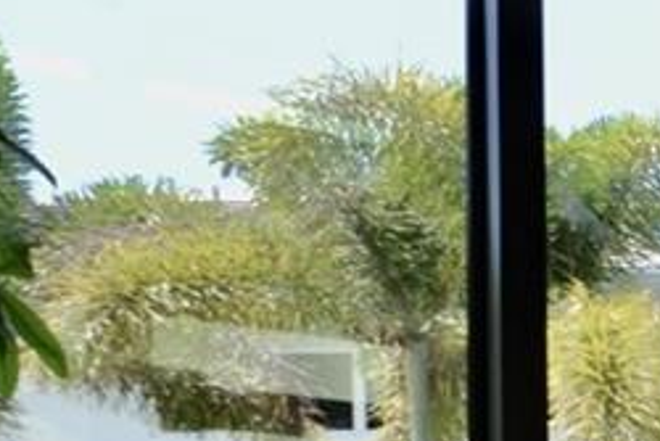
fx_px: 1761
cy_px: 663
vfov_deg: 13.4
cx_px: 1877
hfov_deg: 12.2
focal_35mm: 96
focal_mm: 10
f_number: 5.6
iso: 220
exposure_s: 1/125
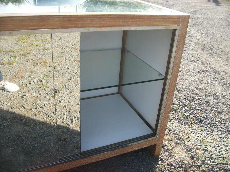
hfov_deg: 56.8
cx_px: 115
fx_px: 213
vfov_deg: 44.2
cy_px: 86
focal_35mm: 32
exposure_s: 1/60
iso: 80
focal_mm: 5.7
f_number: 8.8
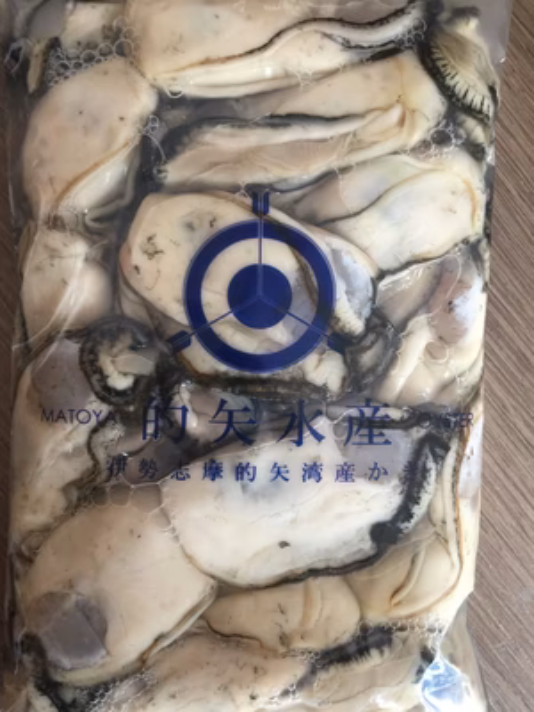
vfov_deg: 61.7
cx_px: 267
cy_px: 356
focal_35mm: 29
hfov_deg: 48.2
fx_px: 596
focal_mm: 4.15
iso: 32
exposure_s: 1/15
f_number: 2.2
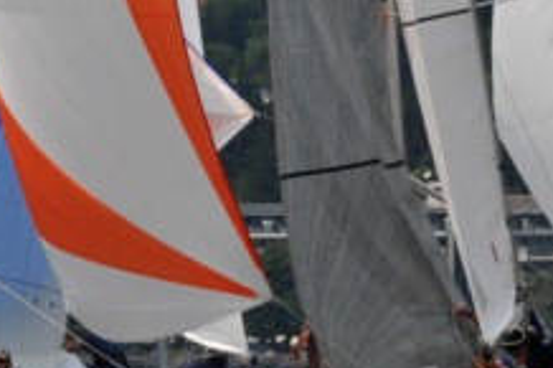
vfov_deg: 3.7
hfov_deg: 5.5
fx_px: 5756
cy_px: 23
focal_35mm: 375
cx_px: 157
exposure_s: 1/800
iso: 400
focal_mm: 80
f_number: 13
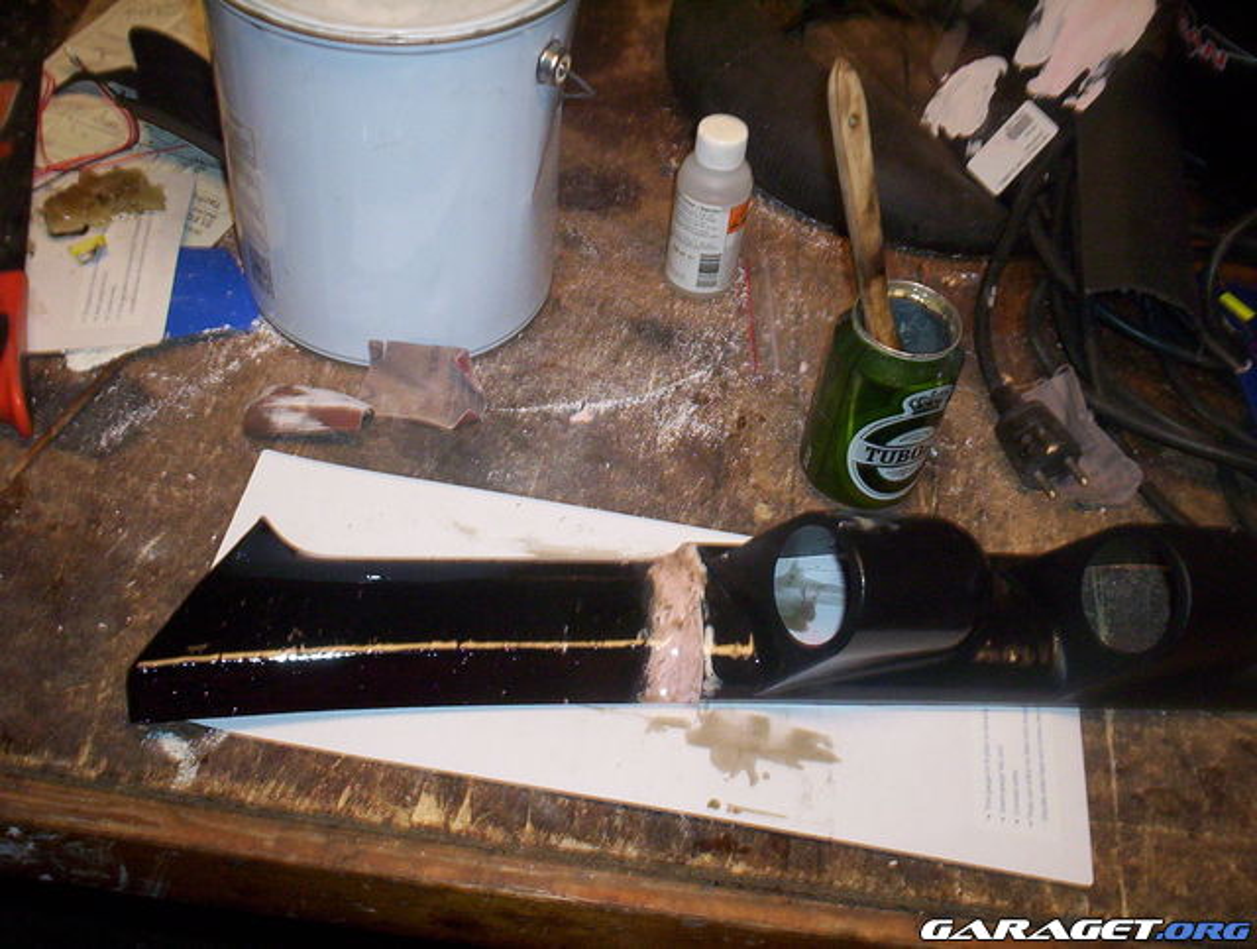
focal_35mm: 38
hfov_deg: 48.9
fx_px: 1383
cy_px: 474
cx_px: 628
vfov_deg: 37.9
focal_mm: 4.99
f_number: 4.5
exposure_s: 1/60
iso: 140
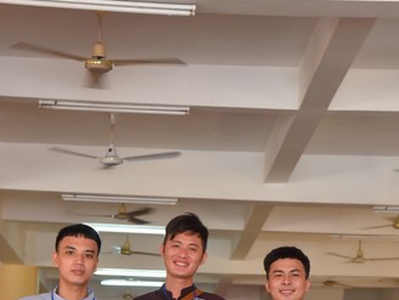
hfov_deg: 14.8
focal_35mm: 133
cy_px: 330
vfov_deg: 11.0
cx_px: 186
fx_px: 1534
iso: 800
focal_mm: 70
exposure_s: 1/100
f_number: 5.6
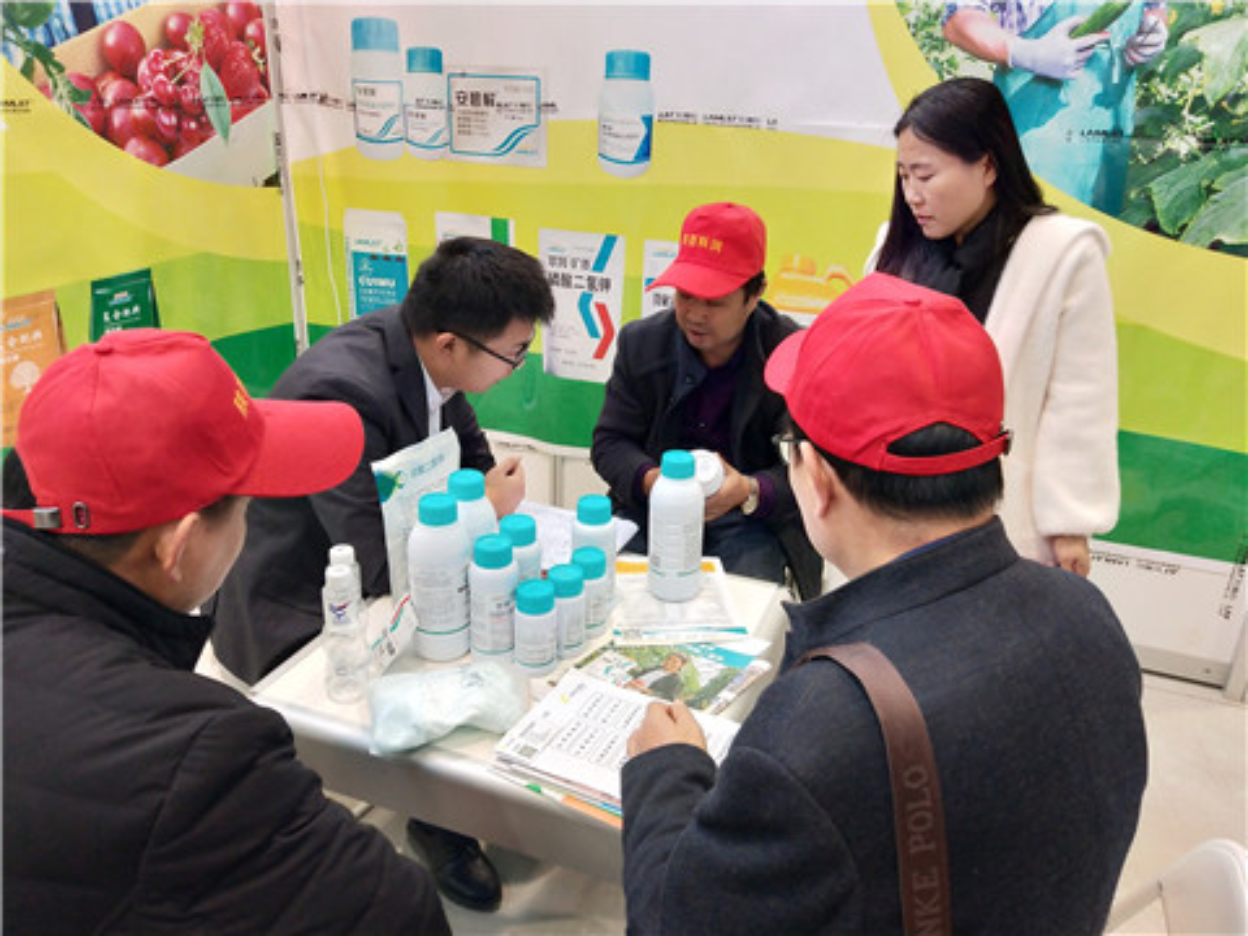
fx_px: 1082
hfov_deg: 60.0
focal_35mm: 30
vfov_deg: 46.8
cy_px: 468
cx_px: 624
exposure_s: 1/100
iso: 245
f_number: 1.8
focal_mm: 3.95
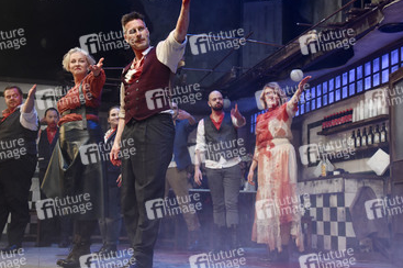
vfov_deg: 25.0
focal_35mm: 54
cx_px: 188
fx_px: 604
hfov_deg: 36.9
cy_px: 124
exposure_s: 1/60
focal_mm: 44
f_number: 6.3
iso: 1600
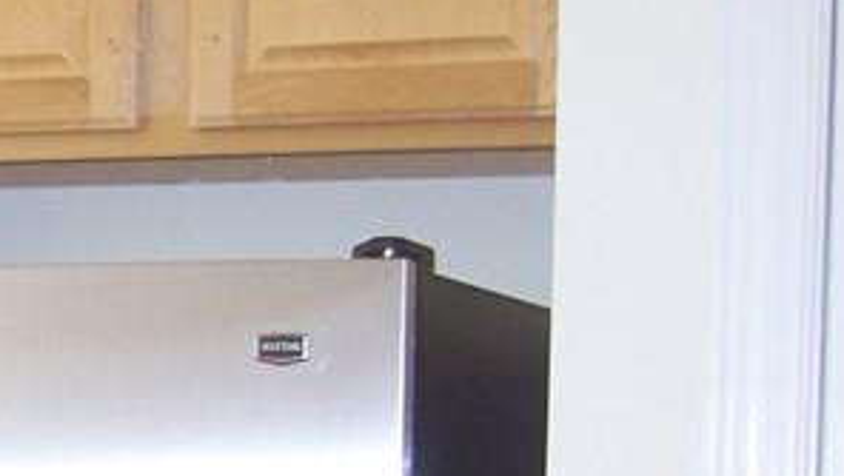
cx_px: -393
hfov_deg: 15.5
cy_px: 741
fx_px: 2867
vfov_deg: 9.2
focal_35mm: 128
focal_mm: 5.6
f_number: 2.7
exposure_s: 1/60
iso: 80
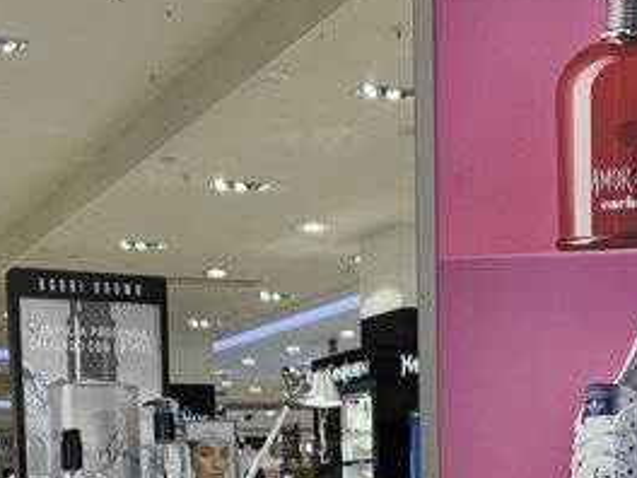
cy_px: 596
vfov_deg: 19.3
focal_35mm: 71
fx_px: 1307
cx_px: 338
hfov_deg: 27.4
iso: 40
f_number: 1.6
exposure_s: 1/100
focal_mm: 4.2
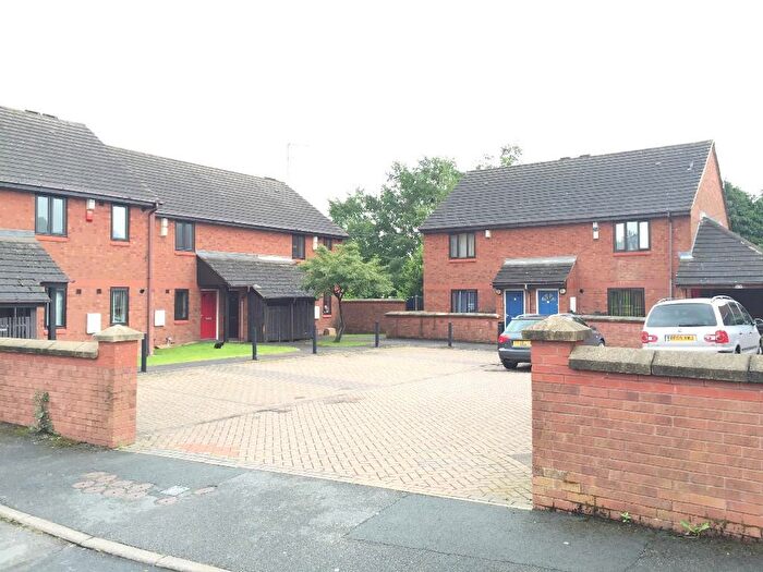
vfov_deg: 48.2
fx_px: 639
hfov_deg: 61.7
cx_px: 382
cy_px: 286
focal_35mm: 29
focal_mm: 4.15
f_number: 2.2
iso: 40
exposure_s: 1/100
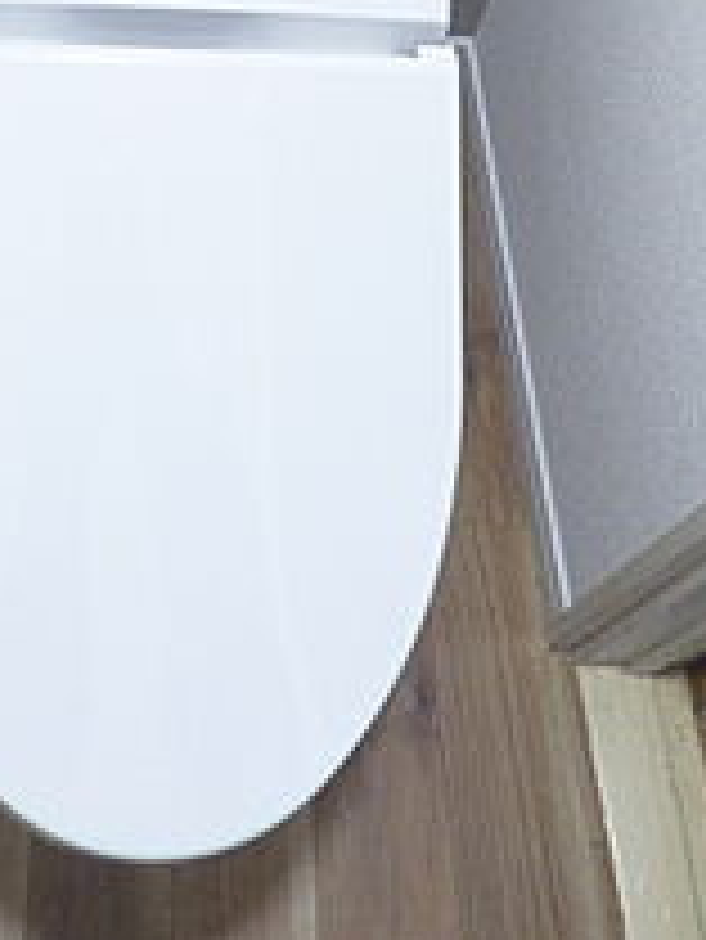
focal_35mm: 46
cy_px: -4
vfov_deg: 36.9
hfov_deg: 31.1
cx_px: 189
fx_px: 1250
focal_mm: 3.58
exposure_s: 1/15
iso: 100
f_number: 2.8
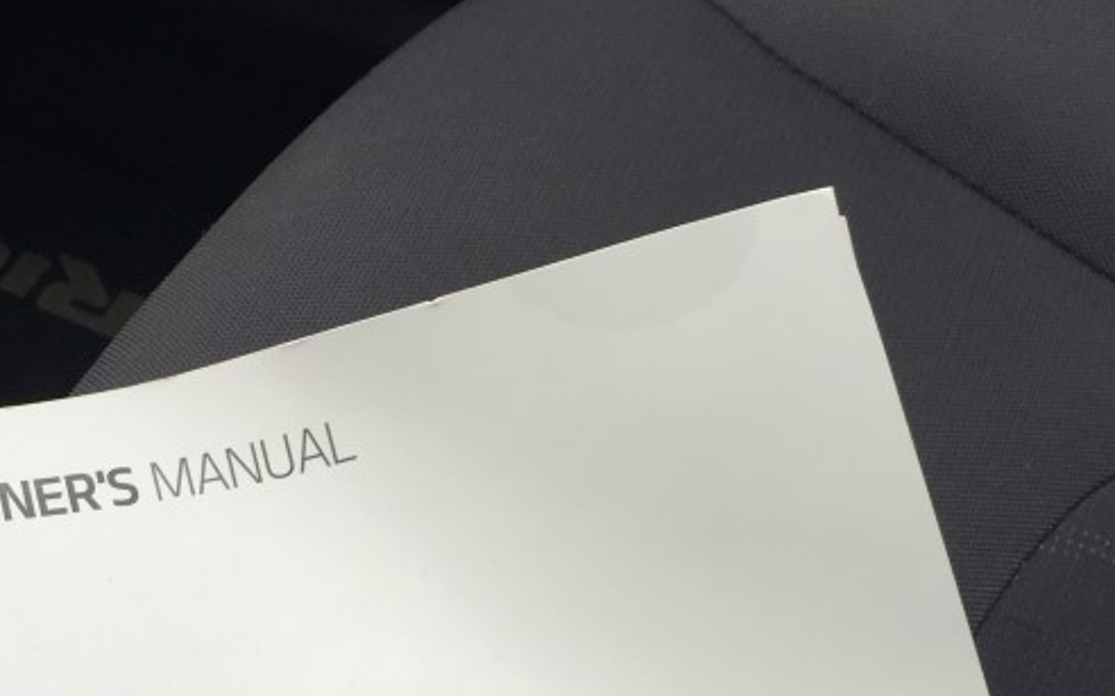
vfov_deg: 20.2
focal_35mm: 64
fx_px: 1944
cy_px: 494
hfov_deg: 31.4
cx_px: 281
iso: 40
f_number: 2.2
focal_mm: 4.15
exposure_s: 1/120
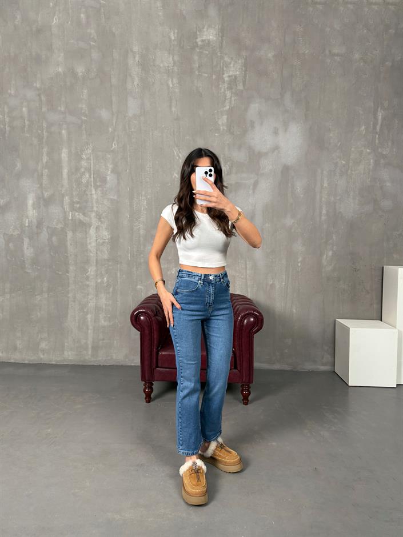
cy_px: 268
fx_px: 373
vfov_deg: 71.6
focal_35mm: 24
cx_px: 202
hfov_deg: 56.8
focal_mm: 6.76
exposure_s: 1/119
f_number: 1.78
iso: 200
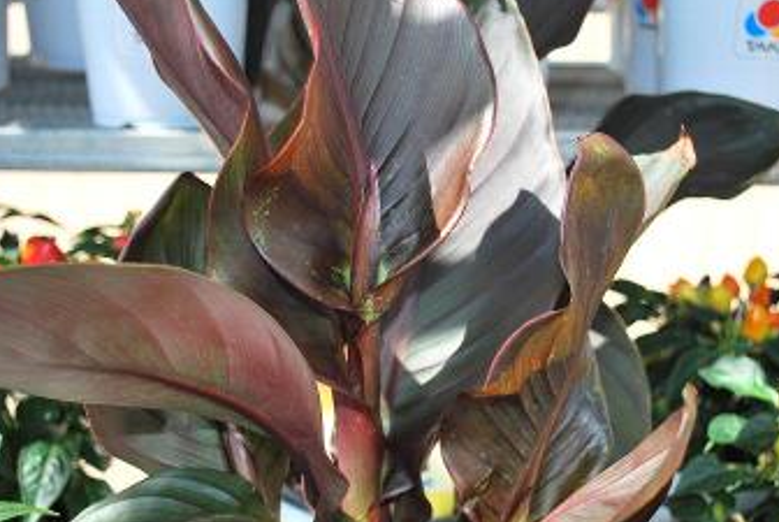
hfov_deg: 39.5
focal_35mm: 50
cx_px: 401
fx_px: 1083
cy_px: 260
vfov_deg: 27.1
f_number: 4.5
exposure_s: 1/125
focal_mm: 28
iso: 100
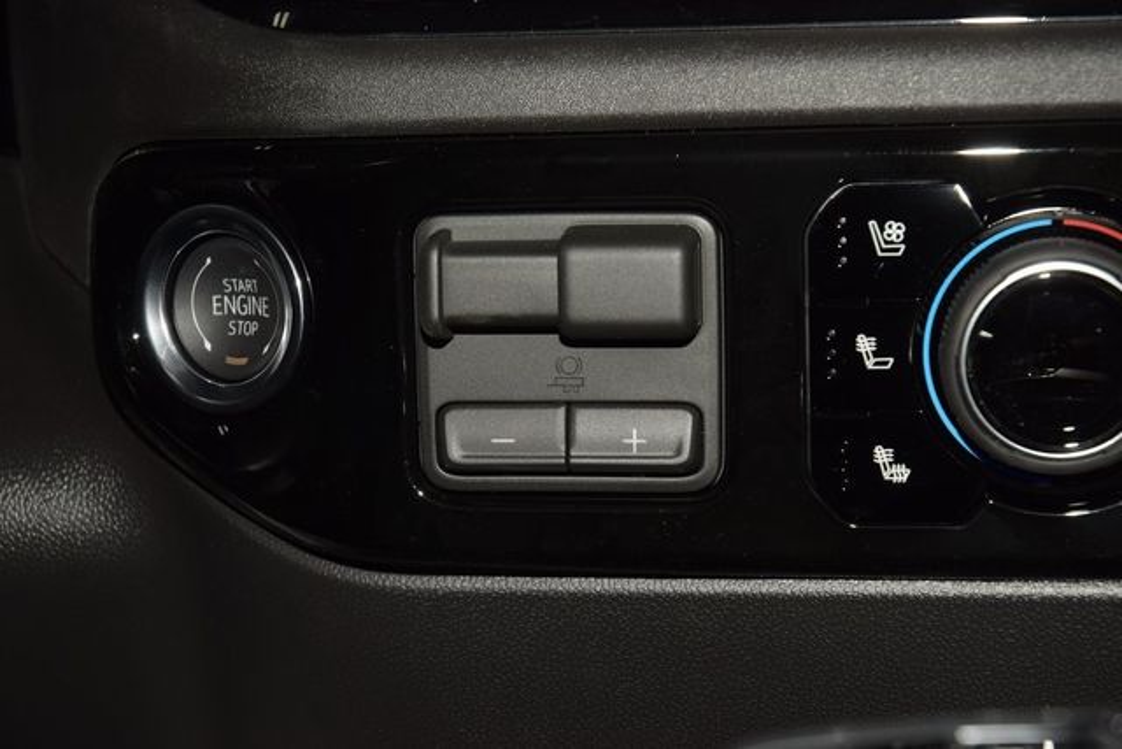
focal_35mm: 105
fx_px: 3273
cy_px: 374
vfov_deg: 13.0
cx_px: 561
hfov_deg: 19.5
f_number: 8
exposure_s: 1/125
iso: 100
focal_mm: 70
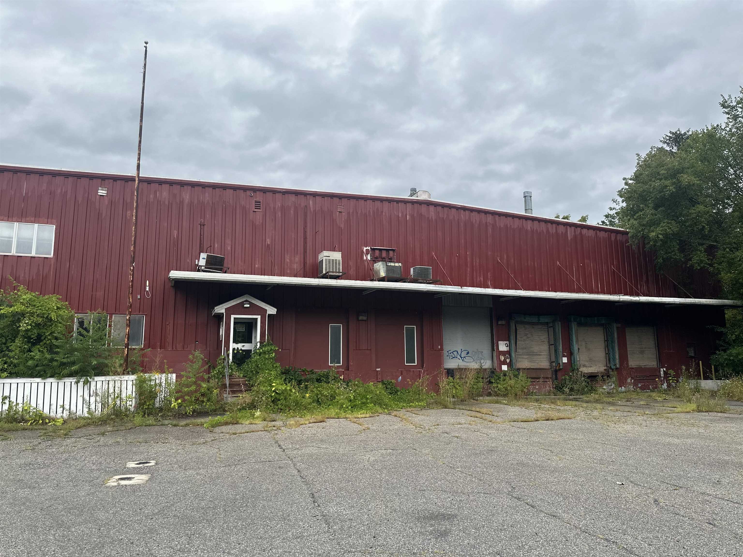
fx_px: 515
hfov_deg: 71.6
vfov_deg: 56.8
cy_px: 278
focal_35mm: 24
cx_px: 372
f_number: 1.78
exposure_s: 1/879
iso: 80
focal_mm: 6.86
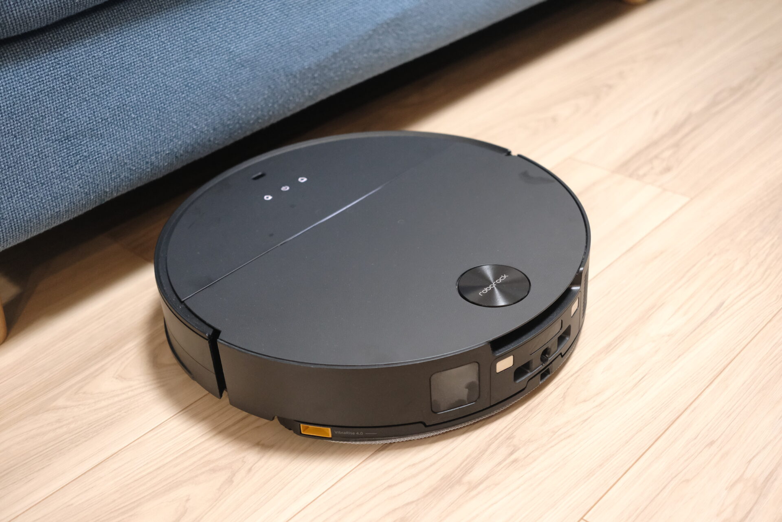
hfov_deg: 47.4
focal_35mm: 41
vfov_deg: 32.6
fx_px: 891
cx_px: 391
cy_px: 261
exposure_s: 1/100
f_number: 2.8
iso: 4000
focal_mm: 27
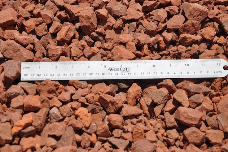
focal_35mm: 88
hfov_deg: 23.1
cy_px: 76
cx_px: 114
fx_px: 557
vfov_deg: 15.5
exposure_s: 1/1000
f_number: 8
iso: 200
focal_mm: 58
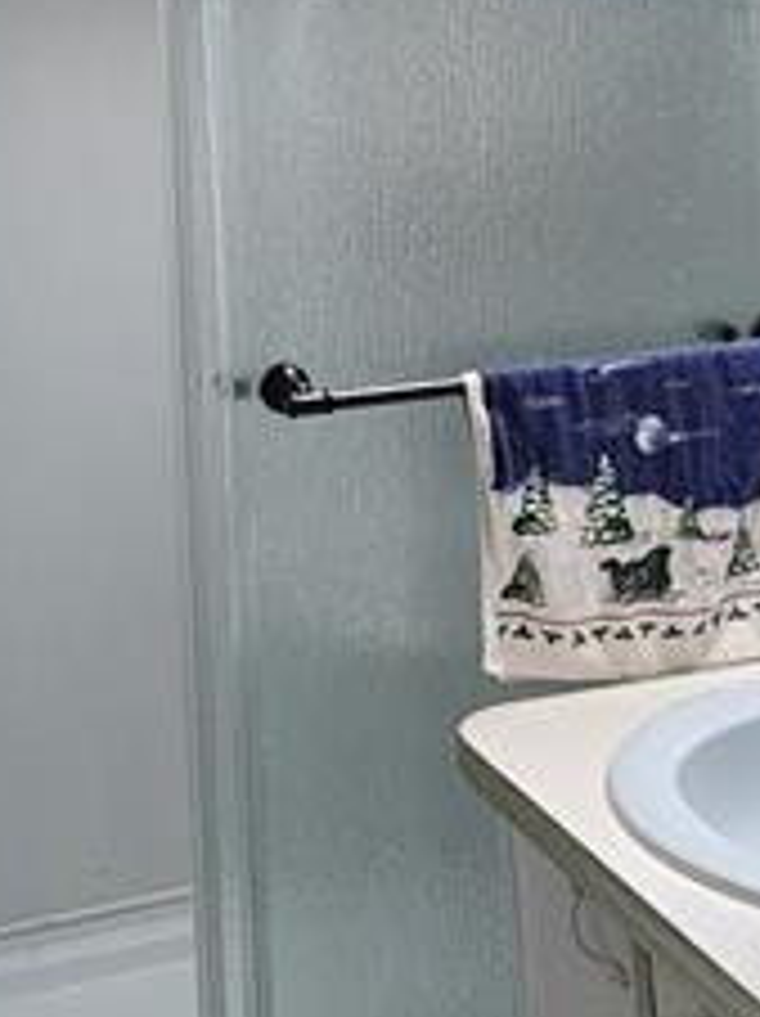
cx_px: 441
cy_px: 189
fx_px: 1730
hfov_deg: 24.7
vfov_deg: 31.8
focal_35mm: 59
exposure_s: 1/60
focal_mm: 2.2
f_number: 2.2
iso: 200
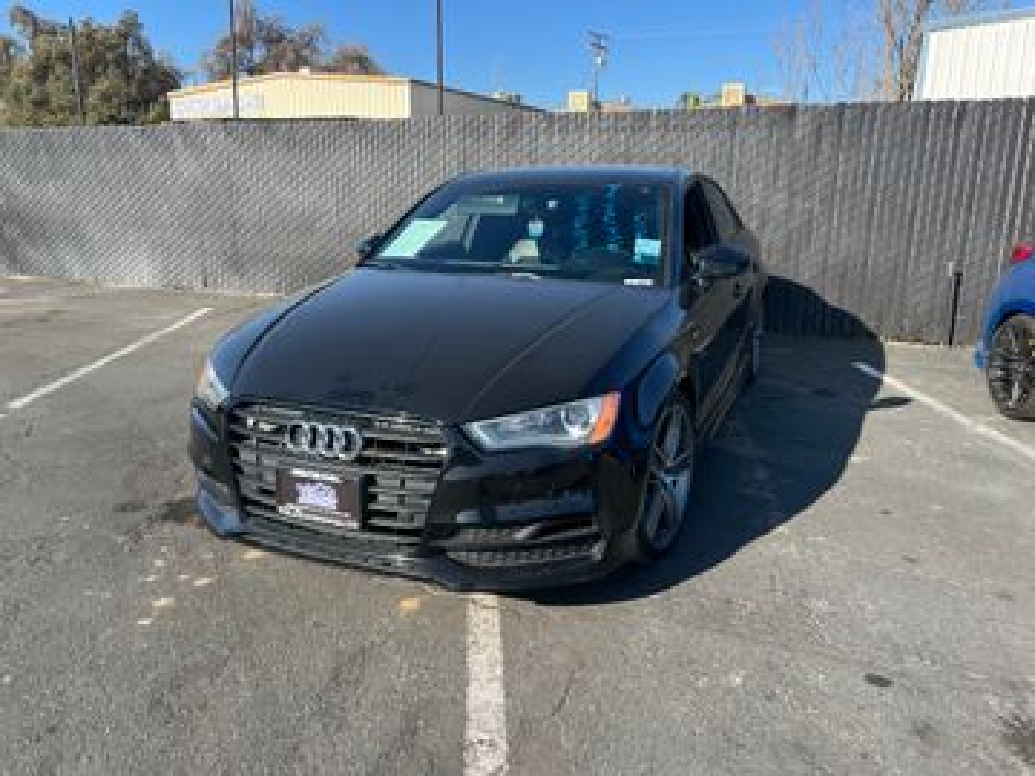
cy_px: 388
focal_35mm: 26
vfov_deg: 53.1
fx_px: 777
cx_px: 518
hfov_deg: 67.3
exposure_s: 1/1488
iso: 50
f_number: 1.5
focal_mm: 5.7
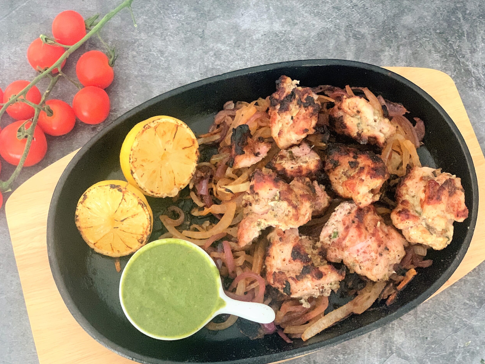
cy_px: 185
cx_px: 246
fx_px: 743
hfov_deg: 36.2
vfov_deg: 27.5
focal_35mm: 53
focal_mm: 6
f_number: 2.4
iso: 400
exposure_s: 1/43
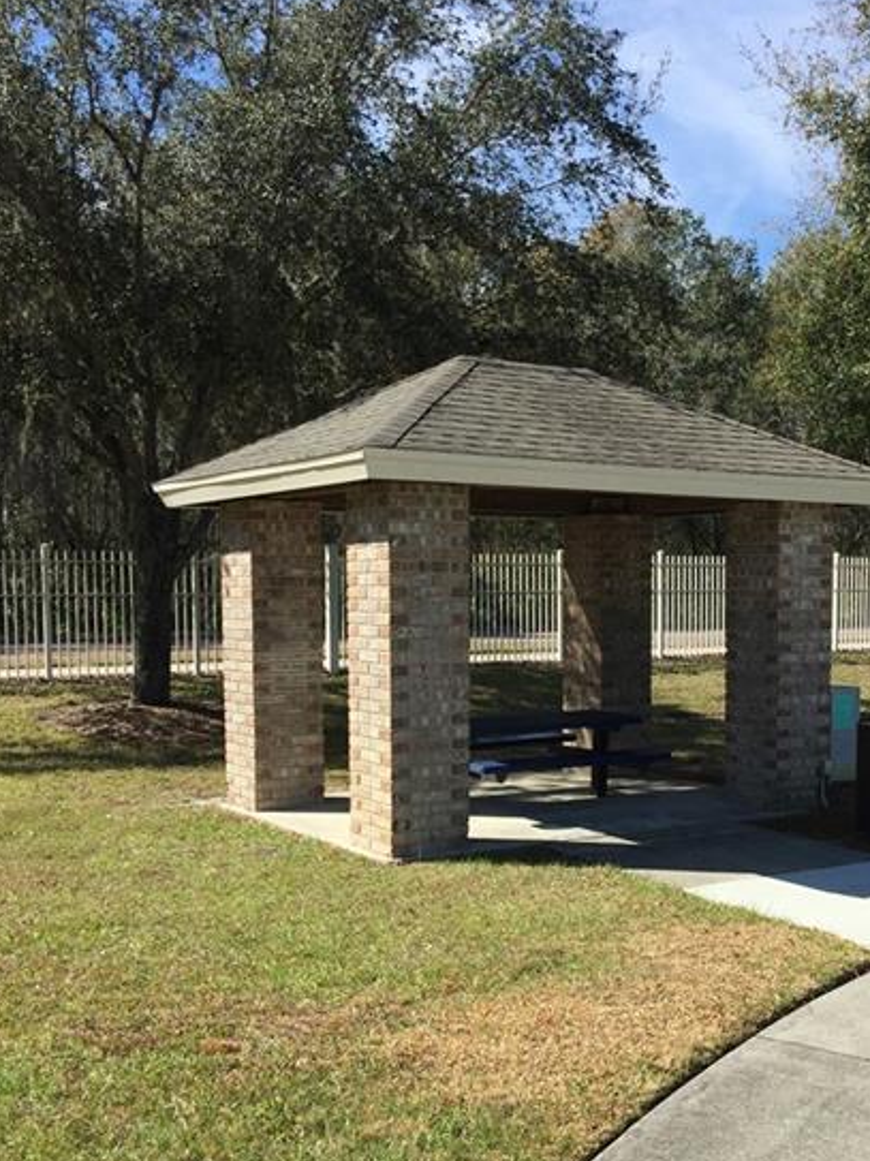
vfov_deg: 45.5
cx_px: 534
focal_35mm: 41
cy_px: 695
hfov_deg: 35.0
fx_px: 1374
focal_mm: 4.15
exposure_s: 1/1464
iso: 32
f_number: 2.2
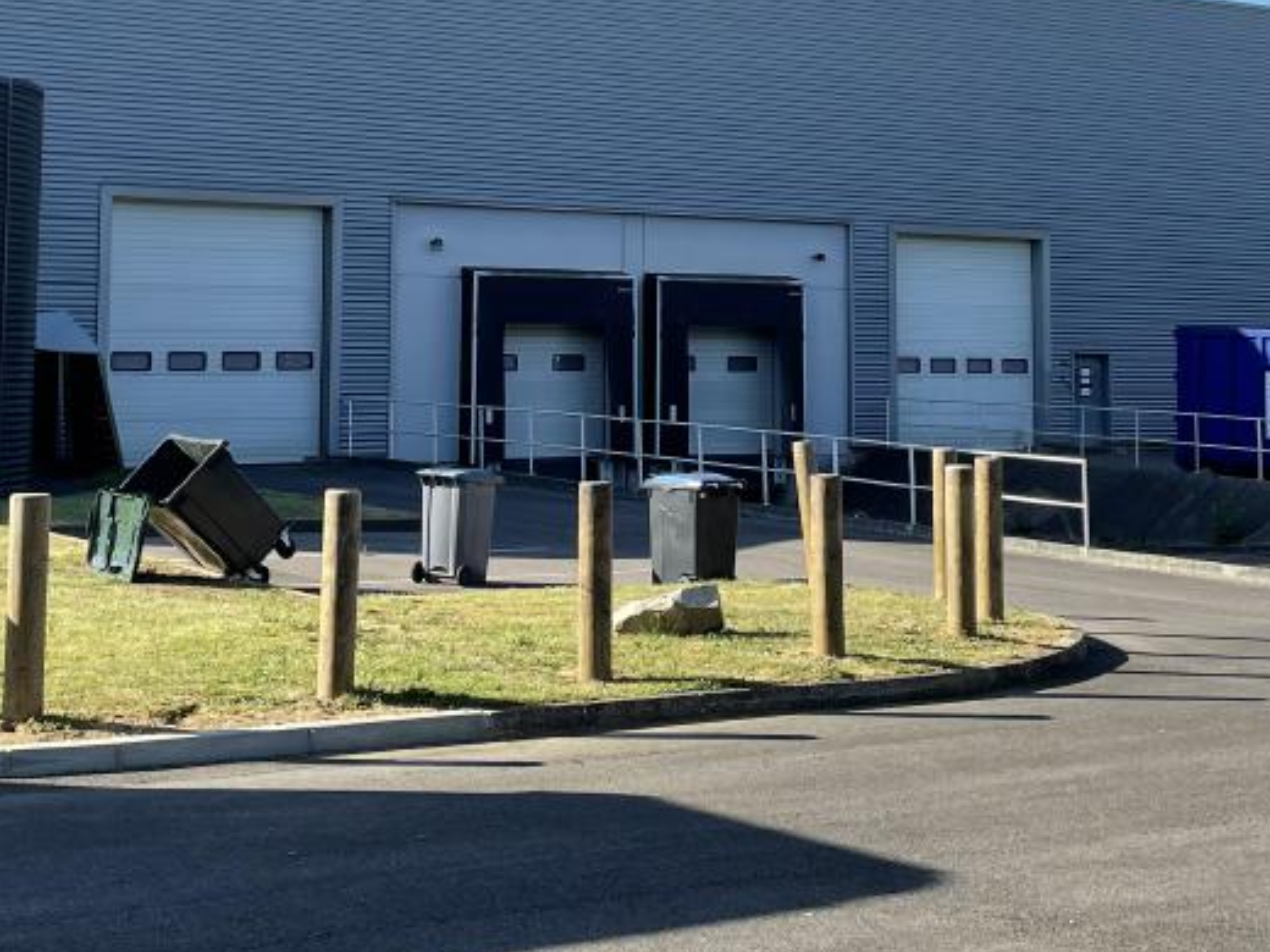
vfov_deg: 22.6
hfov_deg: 30.3
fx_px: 2348
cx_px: 620
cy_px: 186
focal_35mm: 64
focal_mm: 4.2
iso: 32
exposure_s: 1/1984
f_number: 1.6
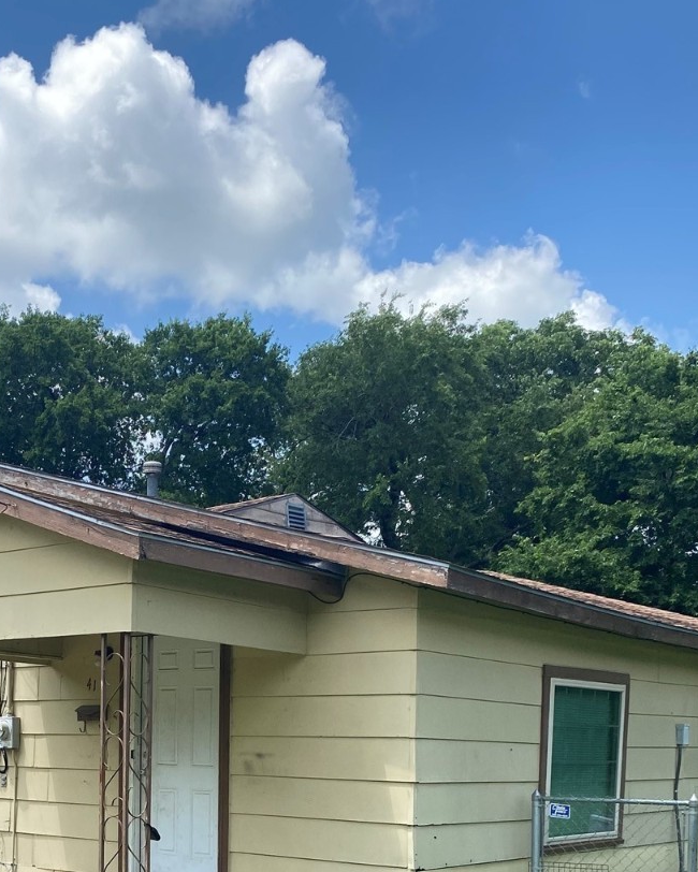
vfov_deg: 36.2
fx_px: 1239
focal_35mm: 48
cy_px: 795
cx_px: 108
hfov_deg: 30.4
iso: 32
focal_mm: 4.25
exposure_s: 1/1961
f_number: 1.8
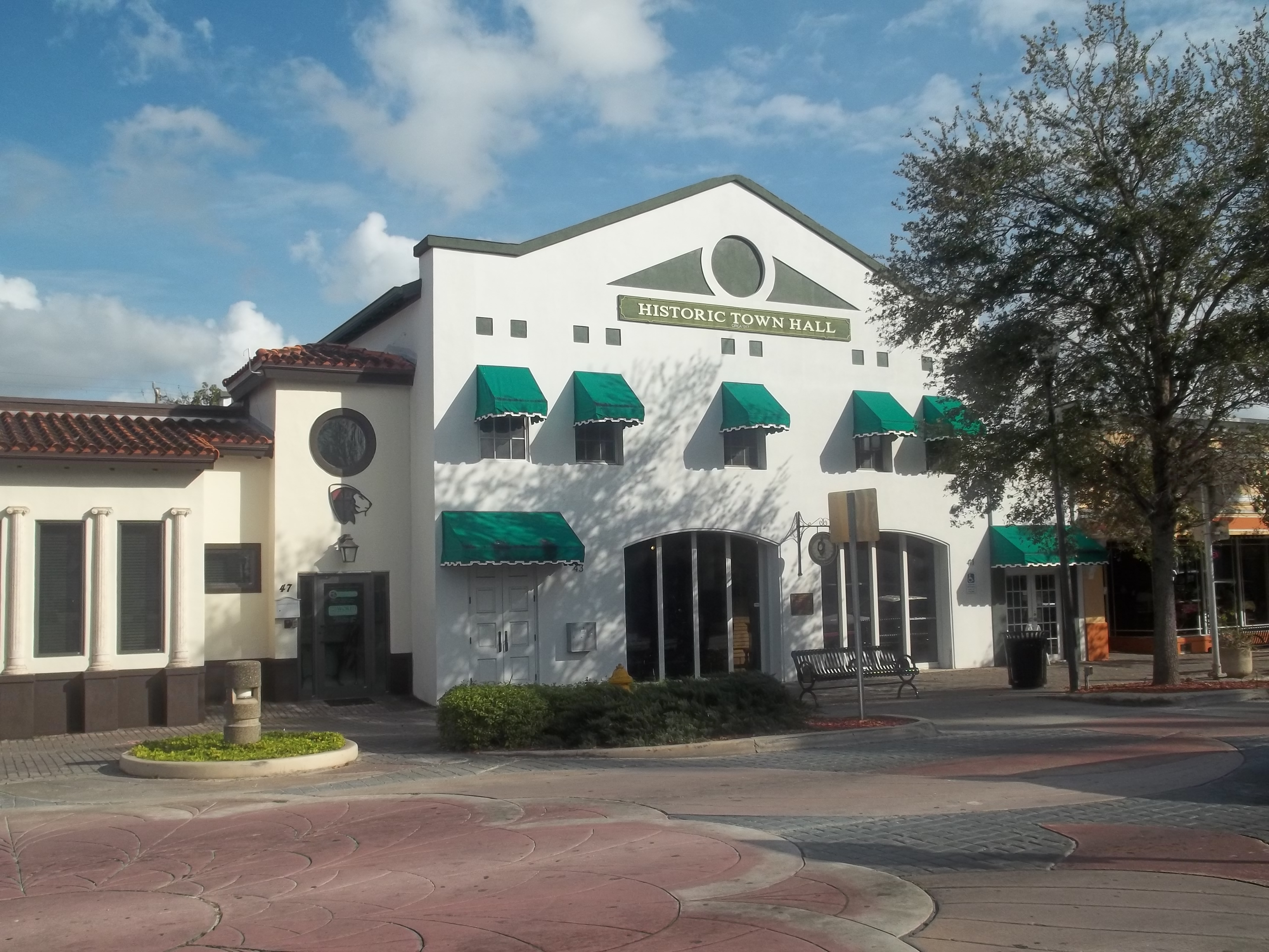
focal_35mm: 33
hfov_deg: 55.4
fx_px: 1210
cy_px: 476
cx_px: 634
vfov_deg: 42.9
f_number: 8
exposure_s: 1/250
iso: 64
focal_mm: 5.9
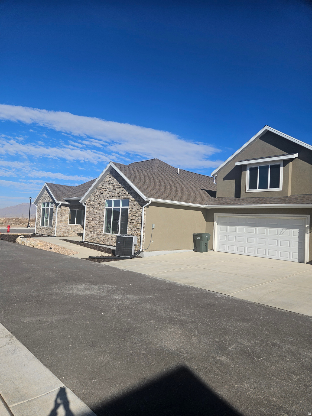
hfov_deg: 58.9
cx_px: 156
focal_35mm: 23
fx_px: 276
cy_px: 208
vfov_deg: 73.9
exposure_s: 1/3067
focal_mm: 5.4
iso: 25
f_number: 1.8
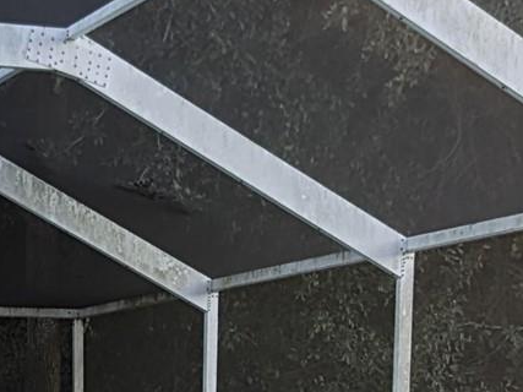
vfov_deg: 14.6
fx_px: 1359
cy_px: 686
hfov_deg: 21.4
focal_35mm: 90
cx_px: 75
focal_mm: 4.53
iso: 48
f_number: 1.7
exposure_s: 1/132
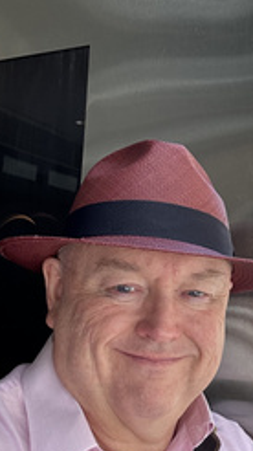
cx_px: 178
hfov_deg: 23.3
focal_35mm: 51
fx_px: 609
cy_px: 226
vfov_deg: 40.6
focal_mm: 2.69
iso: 50
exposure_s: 1/121
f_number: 1.9
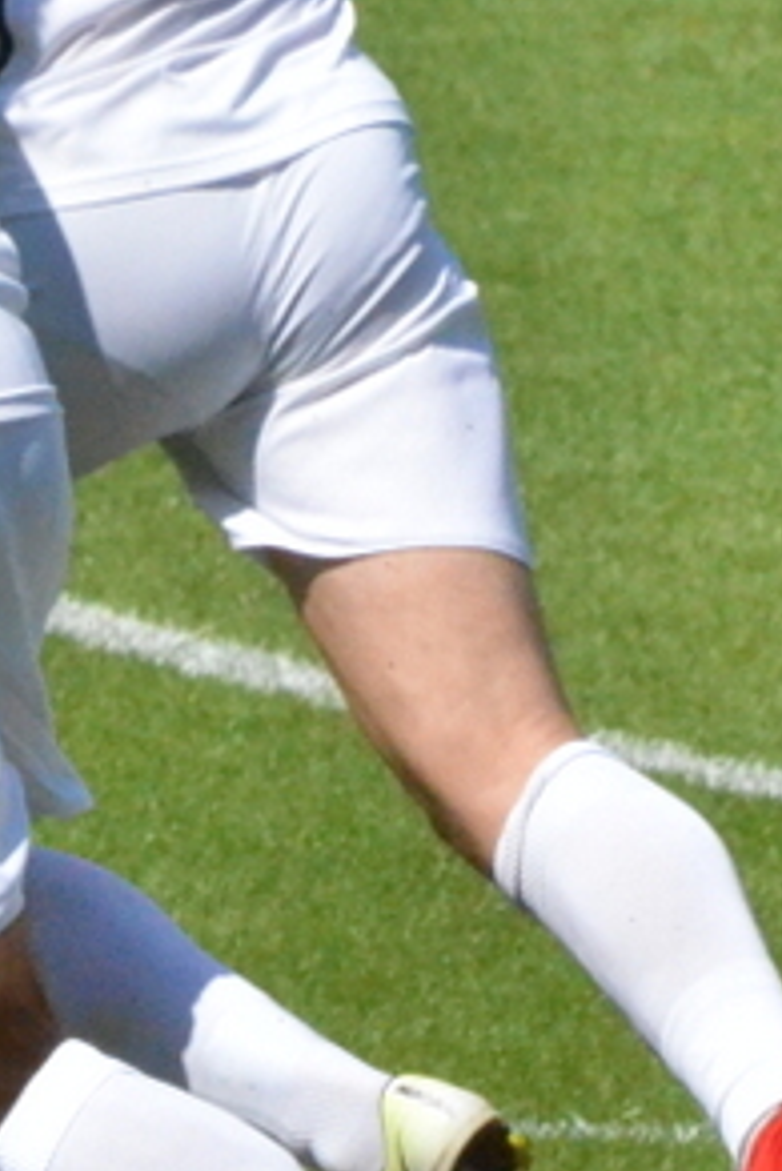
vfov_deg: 1.1
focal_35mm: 1847
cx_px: 670
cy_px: 211
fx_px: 60106
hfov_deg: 0.7
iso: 6400
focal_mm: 300
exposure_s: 1/8000
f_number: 14
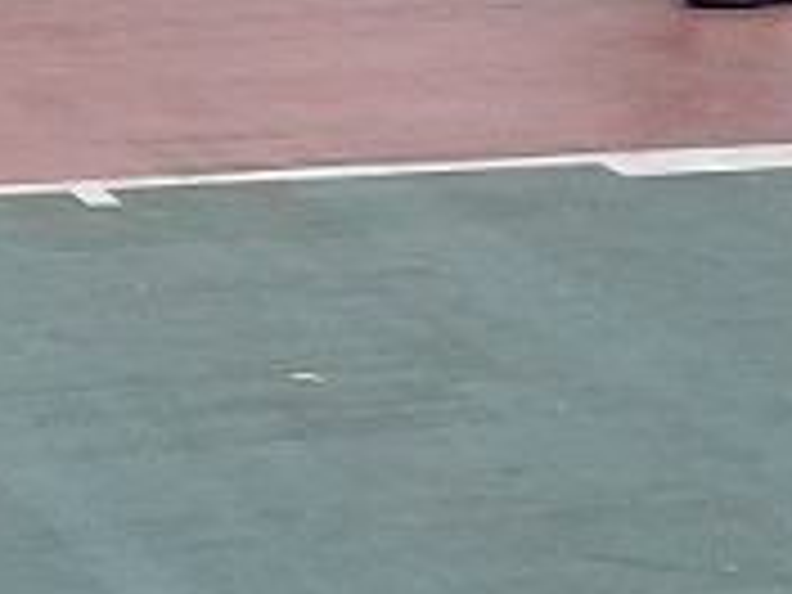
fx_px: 3661
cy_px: -328
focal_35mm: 160
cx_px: -450
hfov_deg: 11.7
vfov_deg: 9.0
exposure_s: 1/133
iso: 50
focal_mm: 4.75
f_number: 1.8
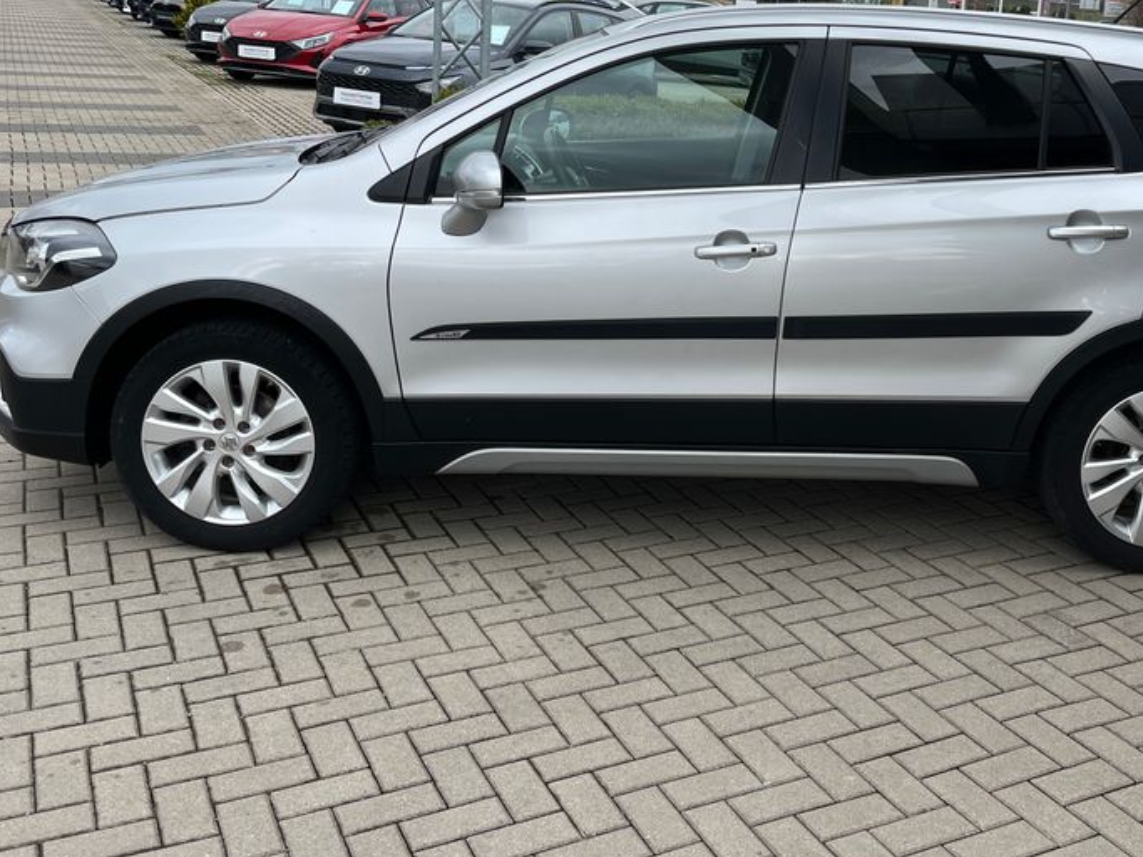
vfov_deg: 36.1
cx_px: 691
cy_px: 238
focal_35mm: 39
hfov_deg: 47.6
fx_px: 1288
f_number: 1.6
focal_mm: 5.1
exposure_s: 1/1056
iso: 50
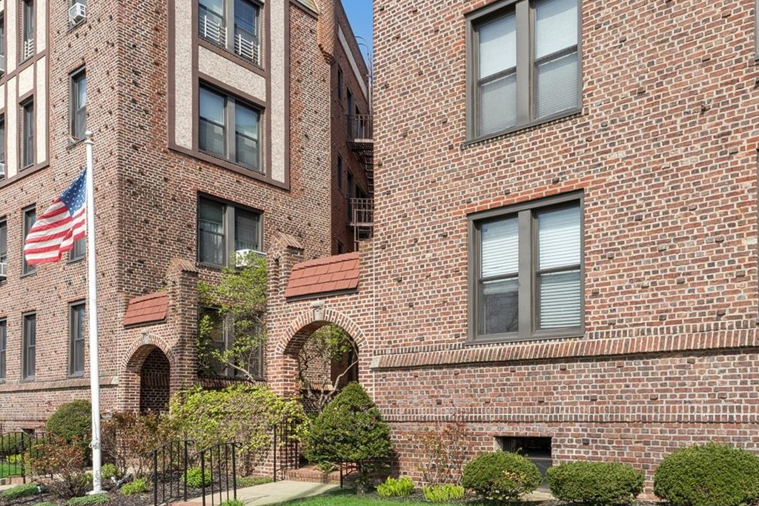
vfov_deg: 46.4
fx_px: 590
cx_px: 543
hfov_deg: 62.7
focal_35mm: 28
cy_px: 241
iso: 100
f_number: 11
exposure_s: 1/80
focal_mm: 14
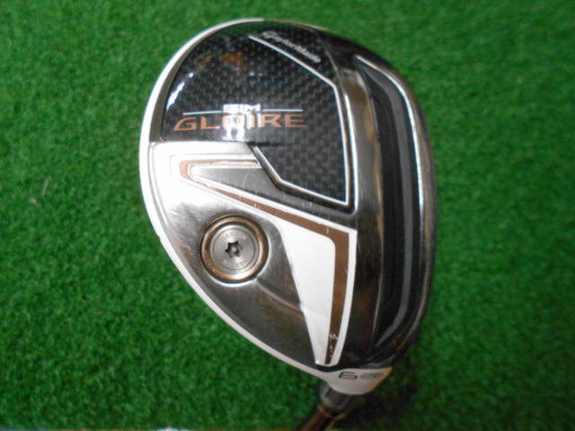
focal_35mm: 26
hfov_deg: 67.3
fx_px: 432
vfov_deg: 53.1
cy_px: 216
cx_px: 288
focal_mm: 4.6
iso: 800
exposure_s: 1/60
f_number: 3.2
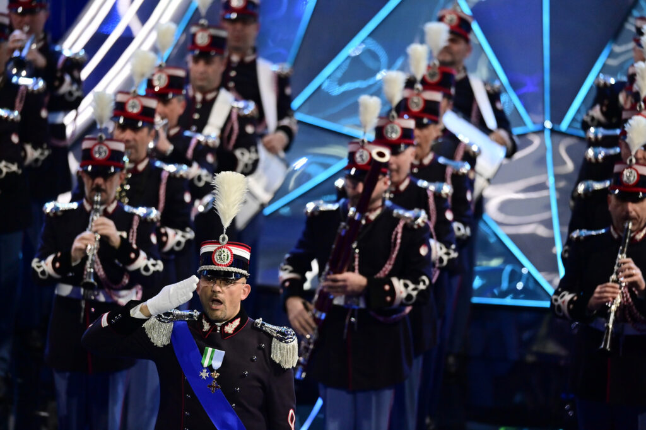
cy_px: 215
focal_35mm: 270
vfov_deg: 5.1
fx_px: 4843
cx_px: 323
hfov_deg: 7.6
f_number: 3.2
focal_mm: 270
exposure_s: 1/640
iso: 4000
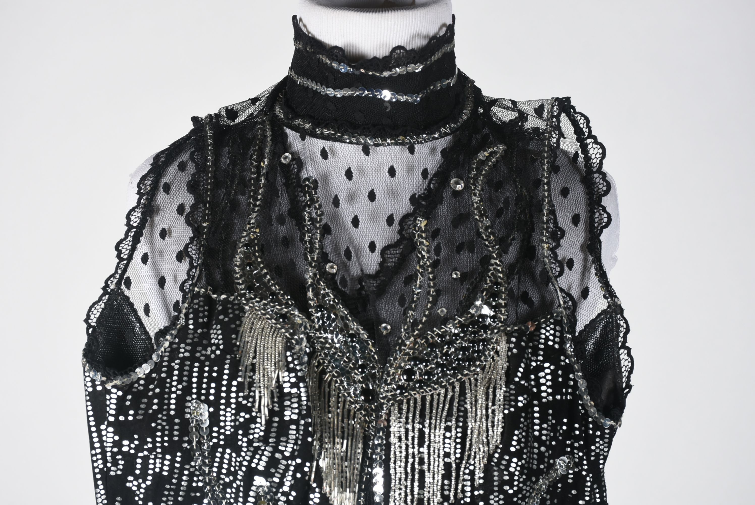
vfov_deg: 18.2
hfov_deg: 27.0
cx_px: 378
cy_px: 252
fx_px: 1574
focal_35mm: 75
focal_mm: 50
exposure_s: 1/125
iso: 200
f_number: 10
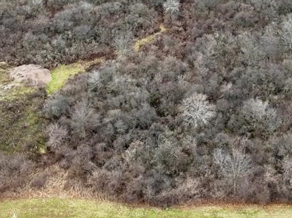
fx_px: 497
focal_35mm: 59
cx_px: 205
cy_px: -17
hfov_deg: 32.3
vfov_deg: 23.4
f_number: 2.8
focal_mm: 12.29
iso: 130
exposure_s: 1/100
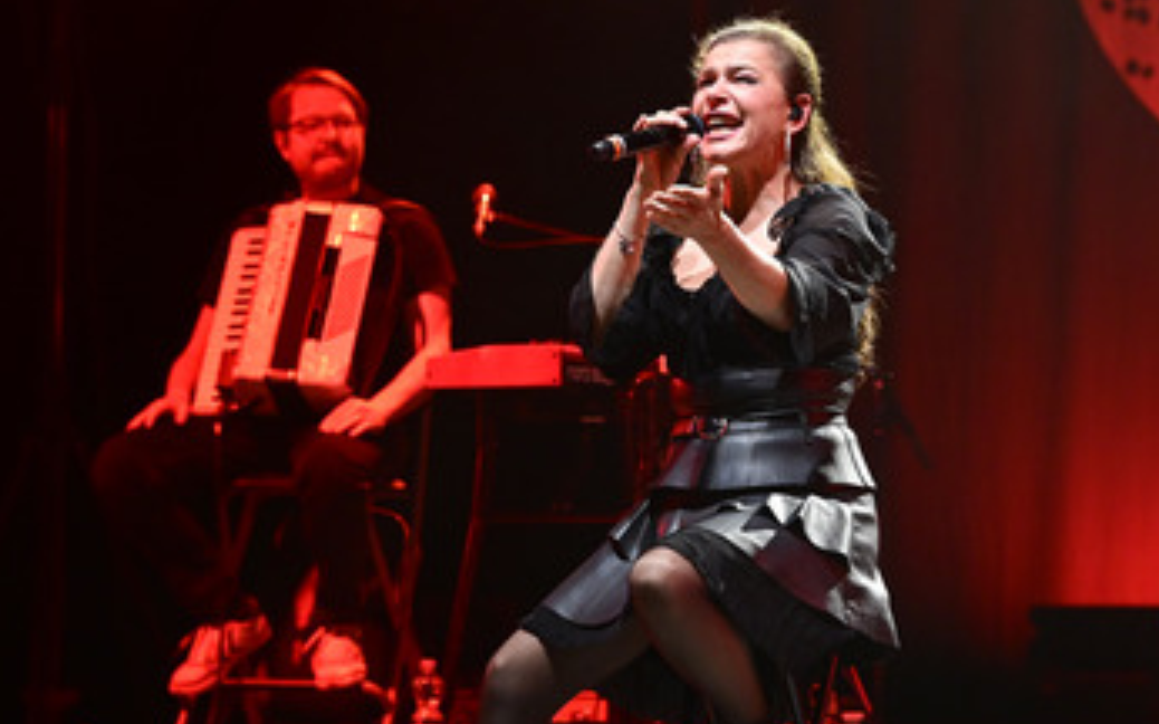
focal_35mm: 199
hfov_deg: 10.5
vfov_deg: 6.6
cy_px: 409
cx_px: 585
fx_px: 6284
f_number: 4
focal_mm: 150
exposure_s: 1/400
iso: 3200
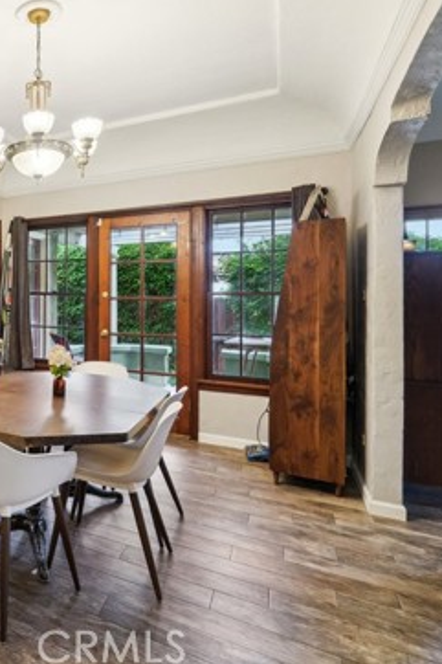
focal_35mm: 23
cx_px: -46
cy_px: 282
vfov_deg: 75.7
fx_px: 424
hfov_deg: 42.8
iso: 400
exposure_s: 1/13
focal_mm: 13
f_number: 7.1
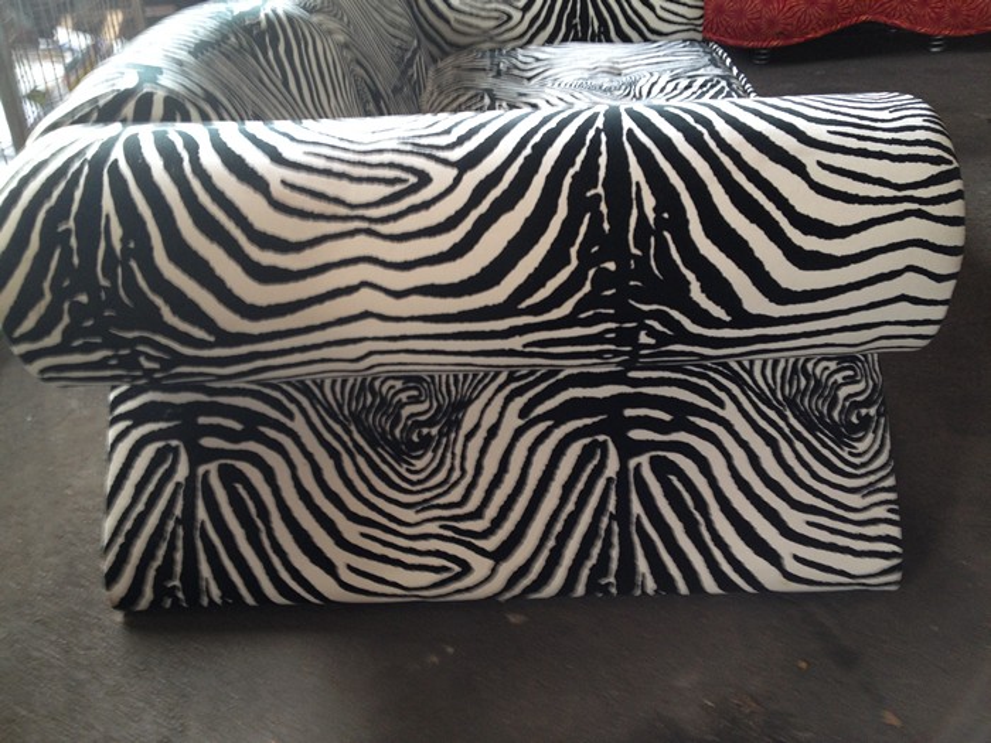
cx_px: 496
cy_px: 372
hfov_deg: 52.6
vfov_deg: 40.7
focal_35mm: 35
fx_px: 1002
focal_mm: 4.28
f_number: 2.4
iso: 80
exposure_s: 1/20
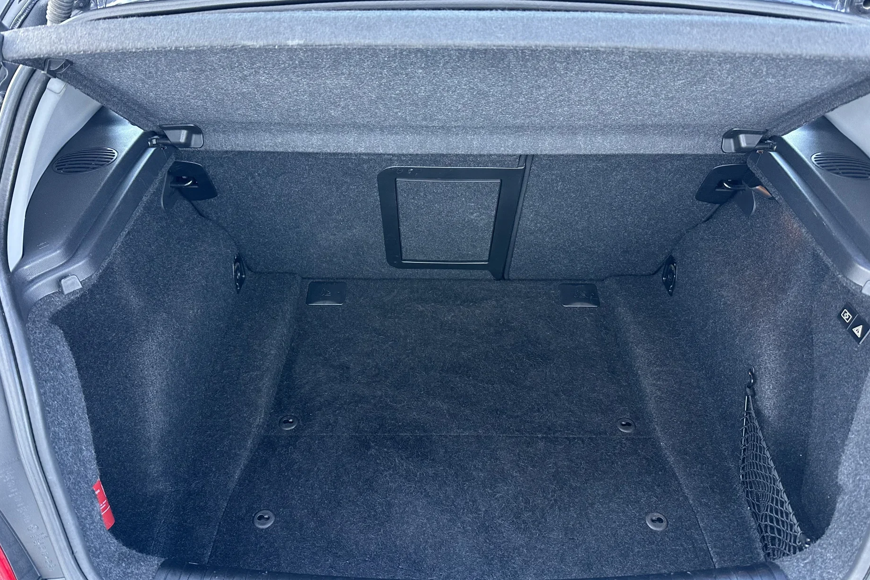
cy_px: 263
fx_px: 628
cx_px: 435
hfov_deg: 69.4
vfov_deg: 49.5
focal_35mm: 26
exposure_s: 1/60
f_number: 1.78
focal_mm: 6.86
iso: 250
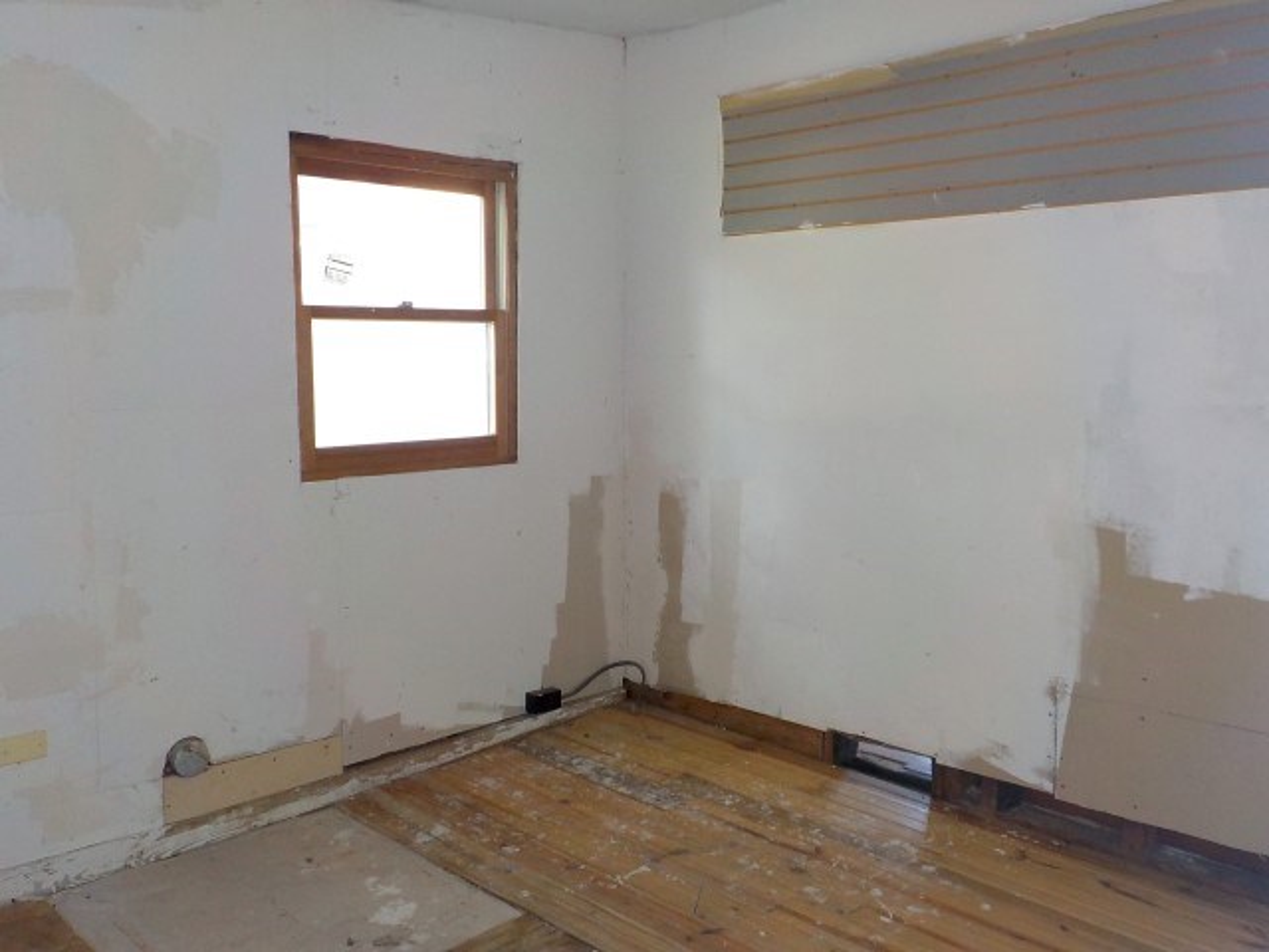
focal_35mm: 30
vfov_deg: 46.8
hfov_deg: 60.0
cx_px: 634
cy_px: 476
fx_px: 1100
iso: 200
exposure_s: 1/30
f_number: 3.3
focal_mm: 4.1
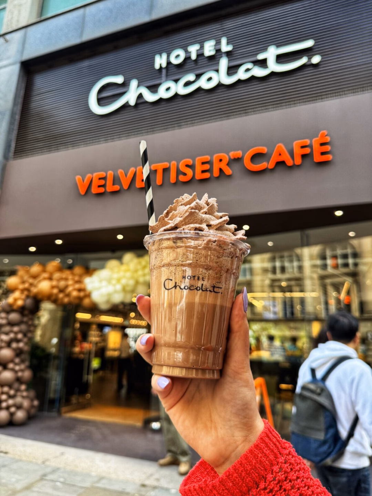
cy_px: 248
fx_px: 344
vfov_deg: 71.6
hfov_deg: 56.8
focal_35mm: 24
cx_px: 186
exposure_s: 1/275
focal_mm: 6.76
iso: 64
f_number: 1.78
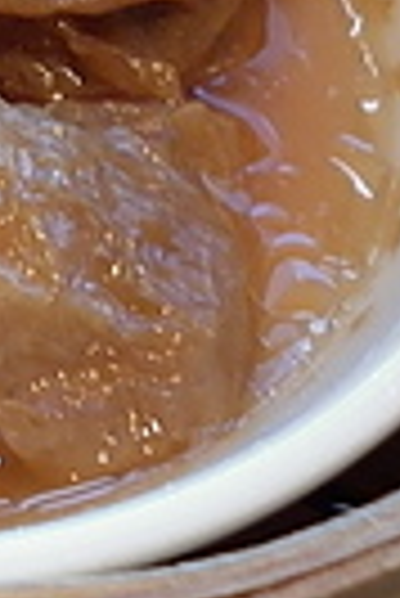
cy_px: 54
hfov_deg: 10.2
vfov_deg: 15.4
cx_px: -180
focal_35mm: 131
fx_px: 2178
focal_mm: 5
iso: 125
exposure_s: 1/30
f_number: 2.8
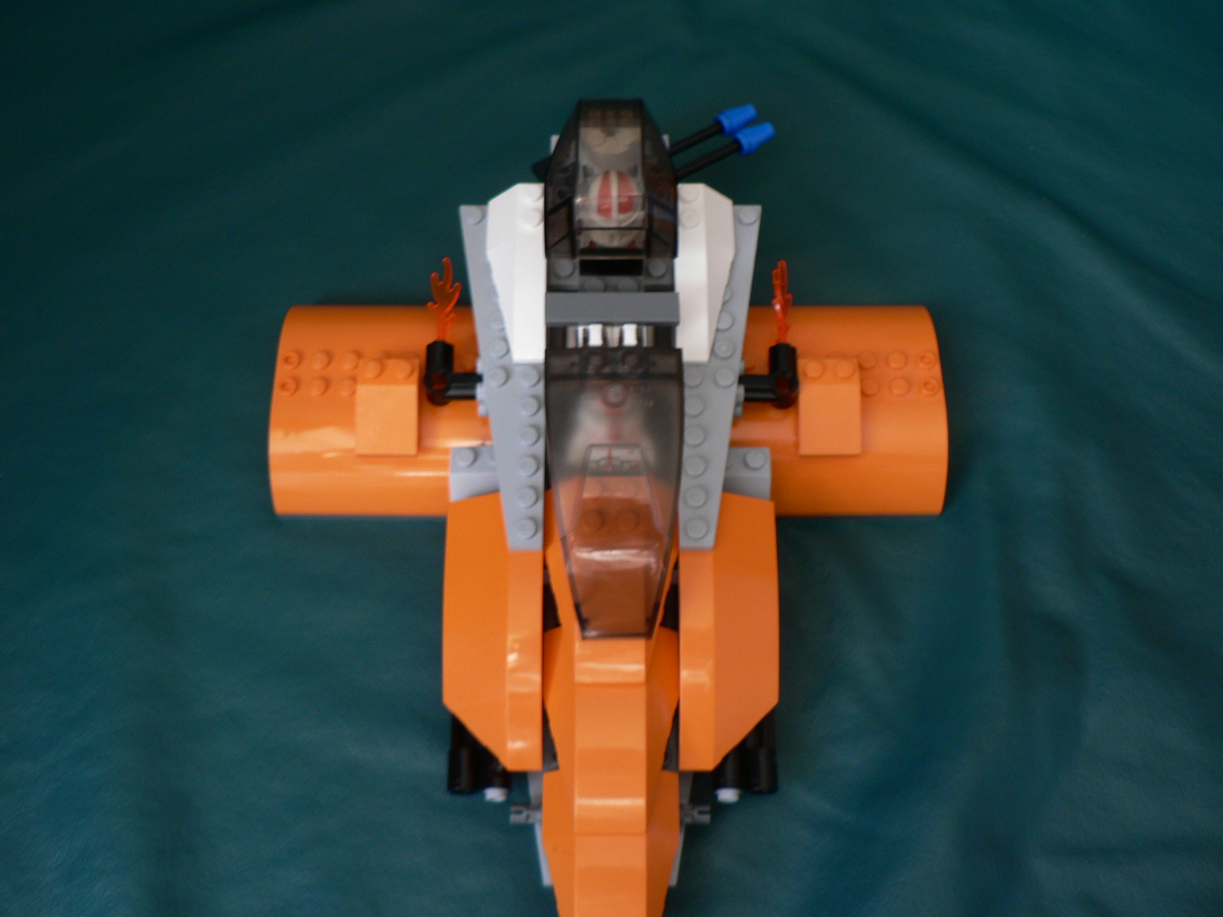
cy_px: 458
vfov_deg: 39.7
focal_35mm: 36
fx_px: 1272
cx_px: 612
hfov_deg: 51.4
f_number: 2.8
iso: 80
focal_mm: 6
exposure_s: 1/25
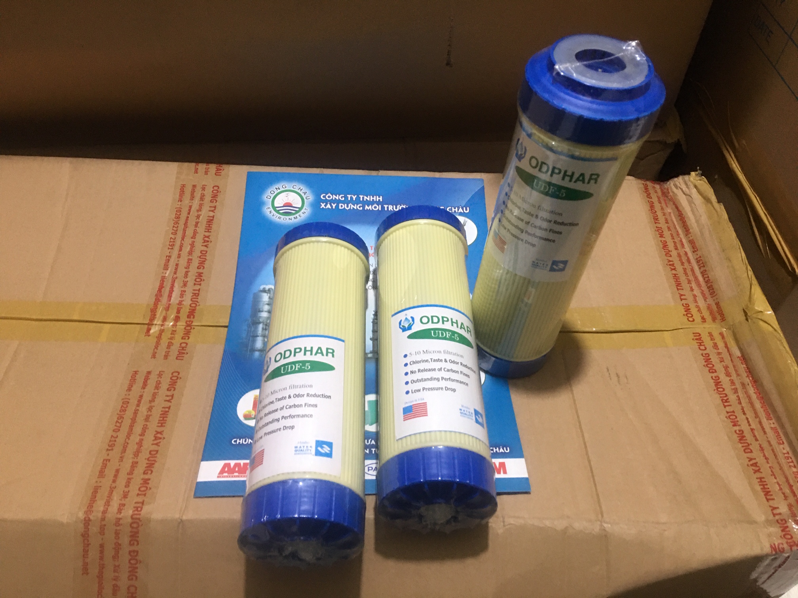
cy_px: 299
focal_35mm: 29
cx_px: 399
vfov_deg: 48.2
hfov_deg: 61.7
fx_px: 669
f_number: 2.2
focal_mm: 4.15
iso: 100
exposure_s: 1/8
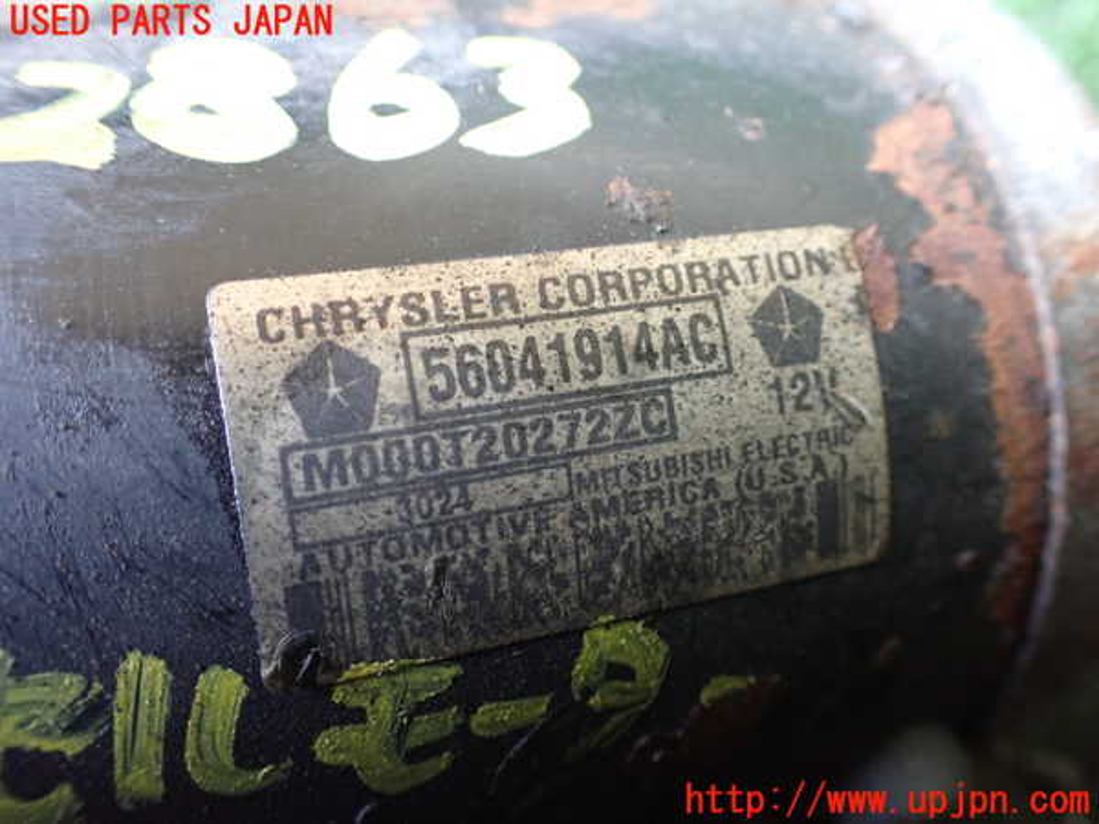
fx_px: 952
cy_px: 412
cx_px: 550
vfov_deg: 46.8
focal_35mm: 30
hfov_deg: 60.0
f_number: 2.3
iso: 800
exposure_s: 1/80
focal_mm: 5.4
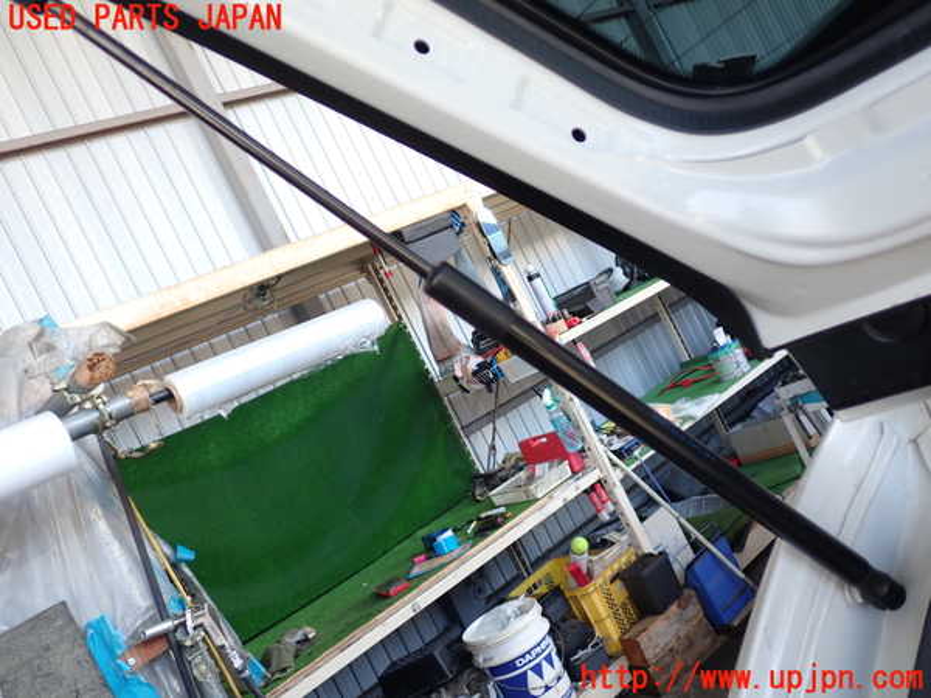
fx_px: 861
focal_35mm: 32
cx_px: 466
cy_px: 349
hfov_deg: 56.8
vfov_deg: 44.2
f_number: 2.4
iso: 125
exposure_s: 1/125
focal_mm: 5.79
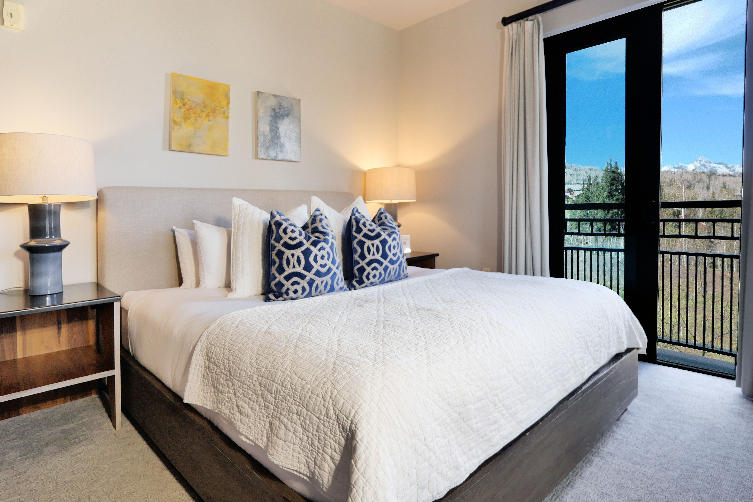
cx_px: 376
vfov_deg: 67.4
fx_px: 376
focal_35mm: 18
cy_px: 251
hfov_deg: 90.0
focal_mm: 9
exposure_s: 1/640
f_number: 4
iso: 800
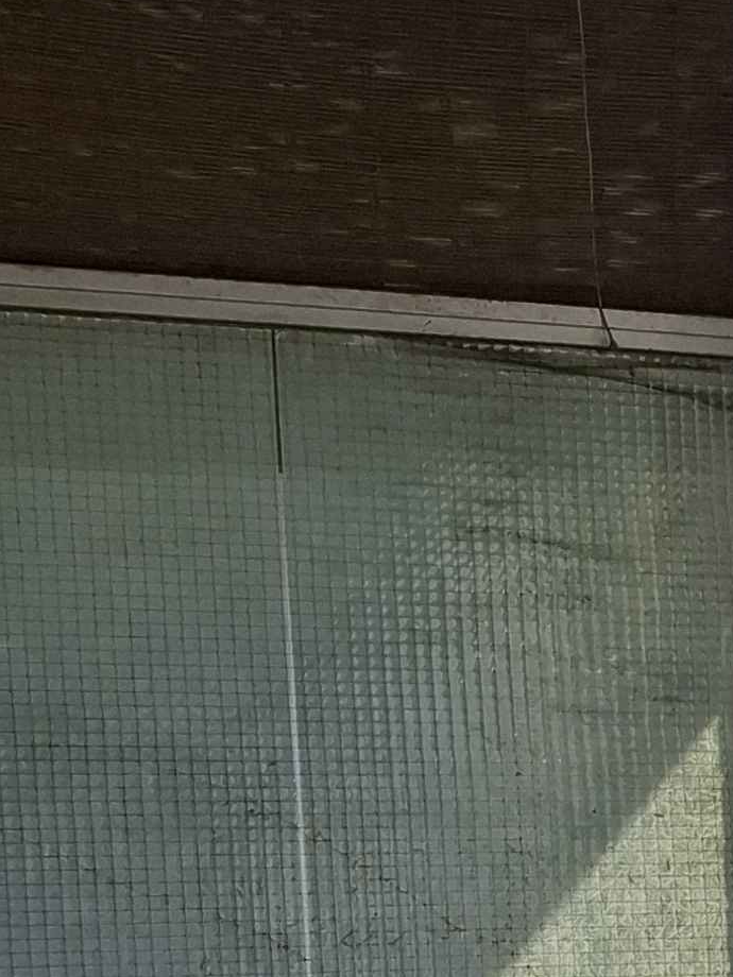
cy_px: 1082
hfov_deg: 12.3
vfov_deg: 18.5
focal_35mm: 102
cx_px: 1590
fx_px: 2880
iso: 50
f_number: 1.8
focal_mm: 5.54
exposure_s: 1/2128
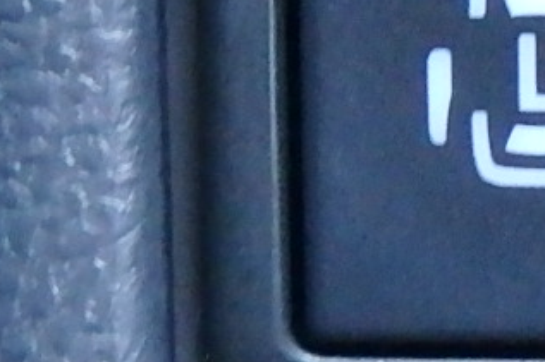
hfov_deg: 5.3
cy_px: 381
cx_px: 1150
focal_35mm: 378
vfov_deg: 3.6
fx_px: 5719
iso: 1000
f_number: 4.2
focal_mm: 10.8
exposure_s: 1/10
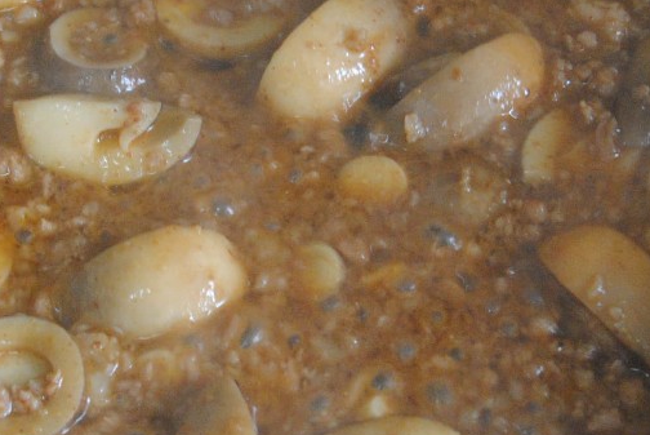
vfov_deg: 8.5
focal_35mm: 162
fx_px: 2927
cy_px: 172
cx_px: 241
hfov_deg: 12.7
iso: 800
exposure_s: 1/30
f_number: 5.6
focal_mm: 34
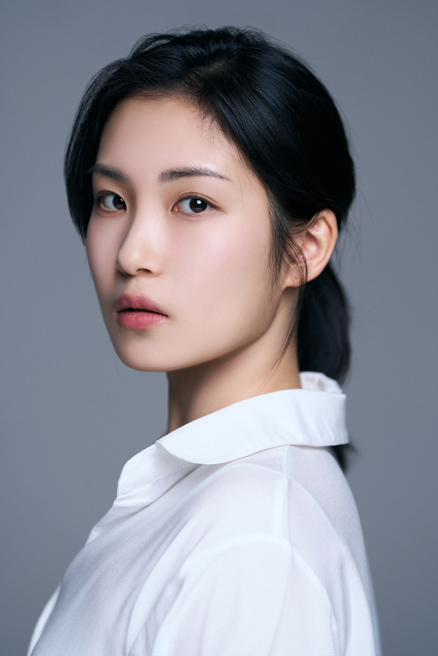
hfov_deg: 8.2
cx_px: 219
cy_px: 328
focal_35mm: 168
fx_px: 3066
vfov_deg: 12.2
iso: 100
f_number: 3.5
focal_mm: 168
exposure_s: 1/125
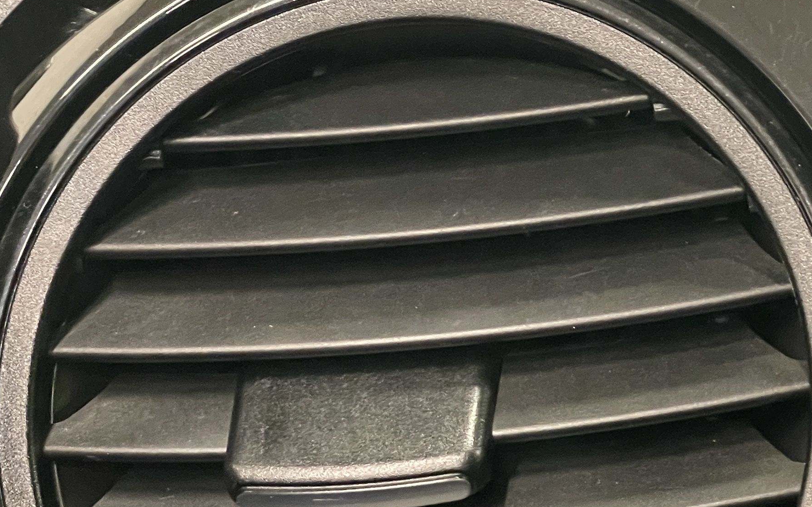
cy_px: 384
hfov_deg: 16.5
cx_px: 743
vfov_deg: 10.5
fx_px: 2766
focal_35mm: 125
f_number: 2
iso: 800
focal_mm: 6
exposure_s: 1/50
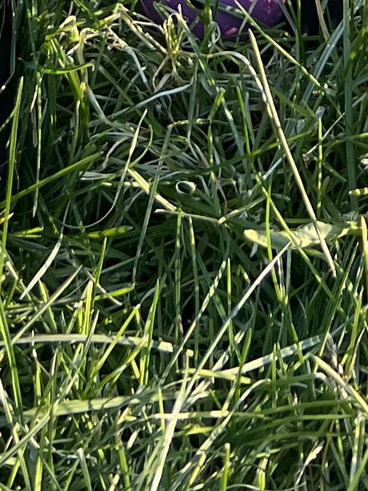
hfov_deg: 10.7
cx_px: 300
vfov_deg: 11.4
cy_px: -750
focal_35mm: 138
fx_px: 1956
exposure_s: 1/436
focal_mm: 5.7
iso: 50
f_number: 1.5
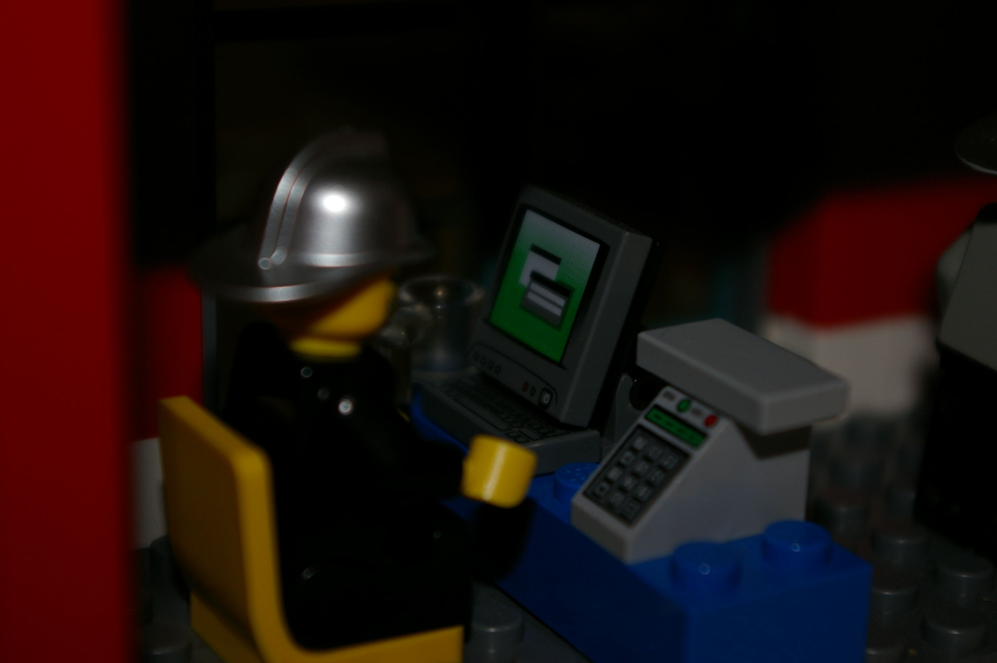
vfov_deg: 16.5
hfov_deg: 24.6
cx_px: 498
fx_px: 2283
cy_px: 332
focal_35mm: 82
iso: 200
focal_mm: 55
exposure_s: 1/60
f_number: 5.6
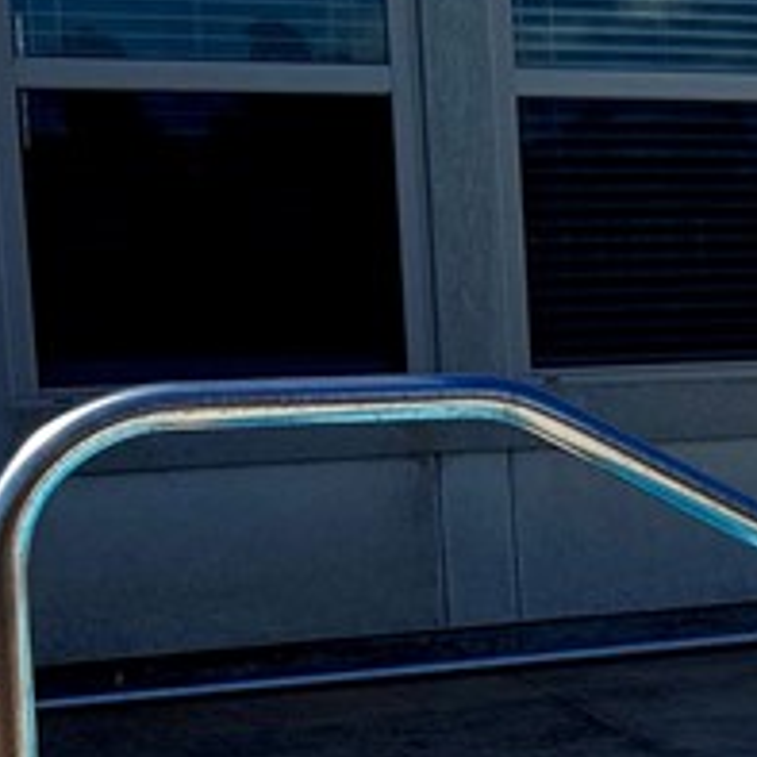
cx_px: 1725
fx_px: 2722
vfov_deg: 15.8
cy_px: 496
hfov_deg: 12.8
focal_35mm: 110
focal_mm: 6.76
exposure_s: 1/12346
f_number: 1.78
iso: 80
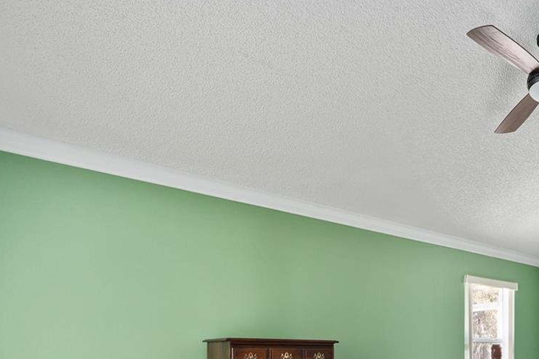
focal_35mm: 30
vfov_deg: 39.3
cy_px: 345
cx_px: 441
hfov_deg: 56.8
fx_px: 449
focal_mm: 14
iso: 400
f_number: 7.1
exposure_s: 1/4
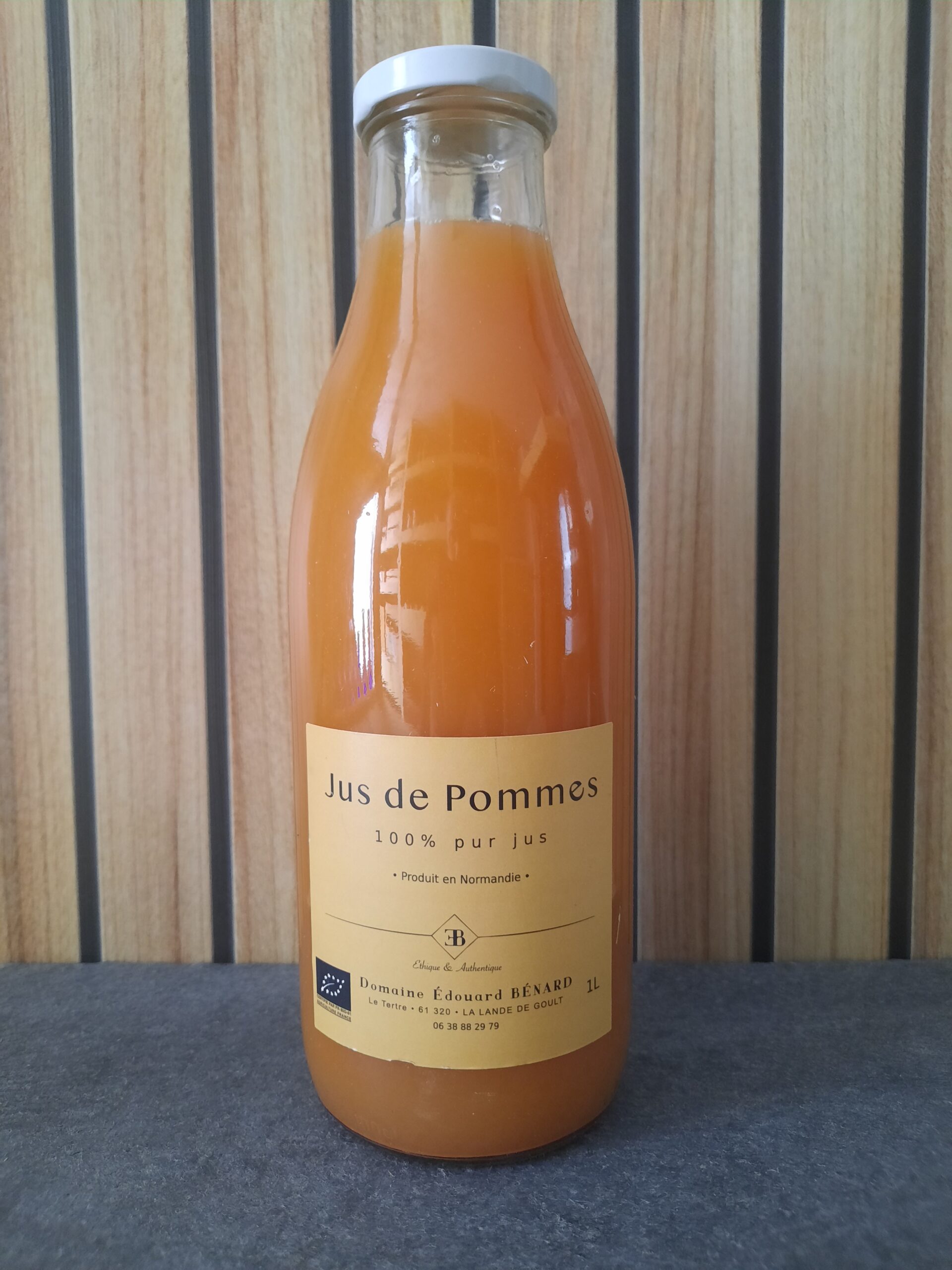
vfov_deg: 69.4
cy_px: 635
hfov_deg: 54.9
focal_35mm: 25
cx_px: 476
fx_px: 917
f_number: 2
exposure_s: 1/25
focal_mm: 4.6
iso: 400
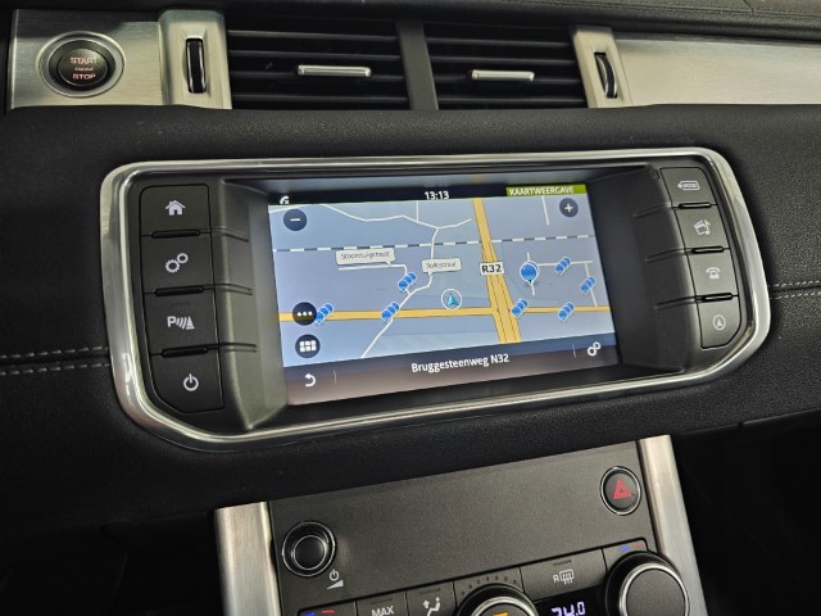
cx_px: 410
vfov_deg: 58.9
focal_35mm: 23
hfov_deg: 73.9
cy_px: 308
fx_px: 545
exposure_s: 1/26
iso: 125
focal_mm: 6.3
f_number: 1.7
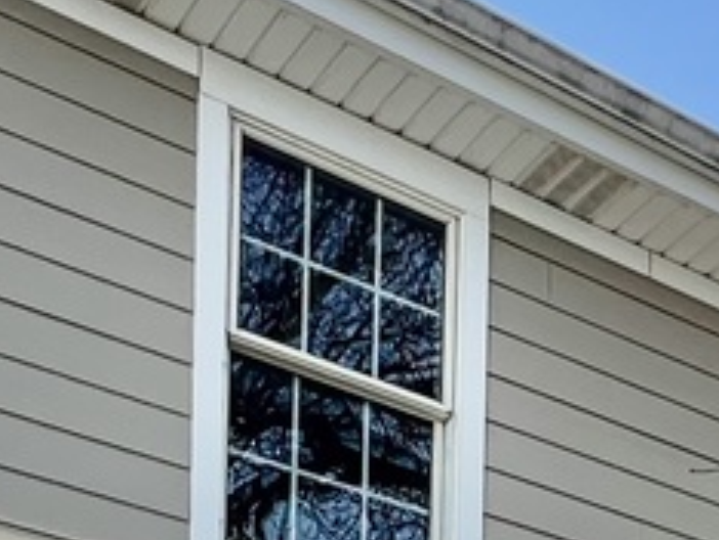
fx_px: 1663
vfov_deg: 13.5
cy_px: 1292
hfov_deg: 23.2
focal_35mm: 80
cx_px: 747
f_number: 1.8
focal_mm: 1.57
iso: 32
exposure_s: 1/291
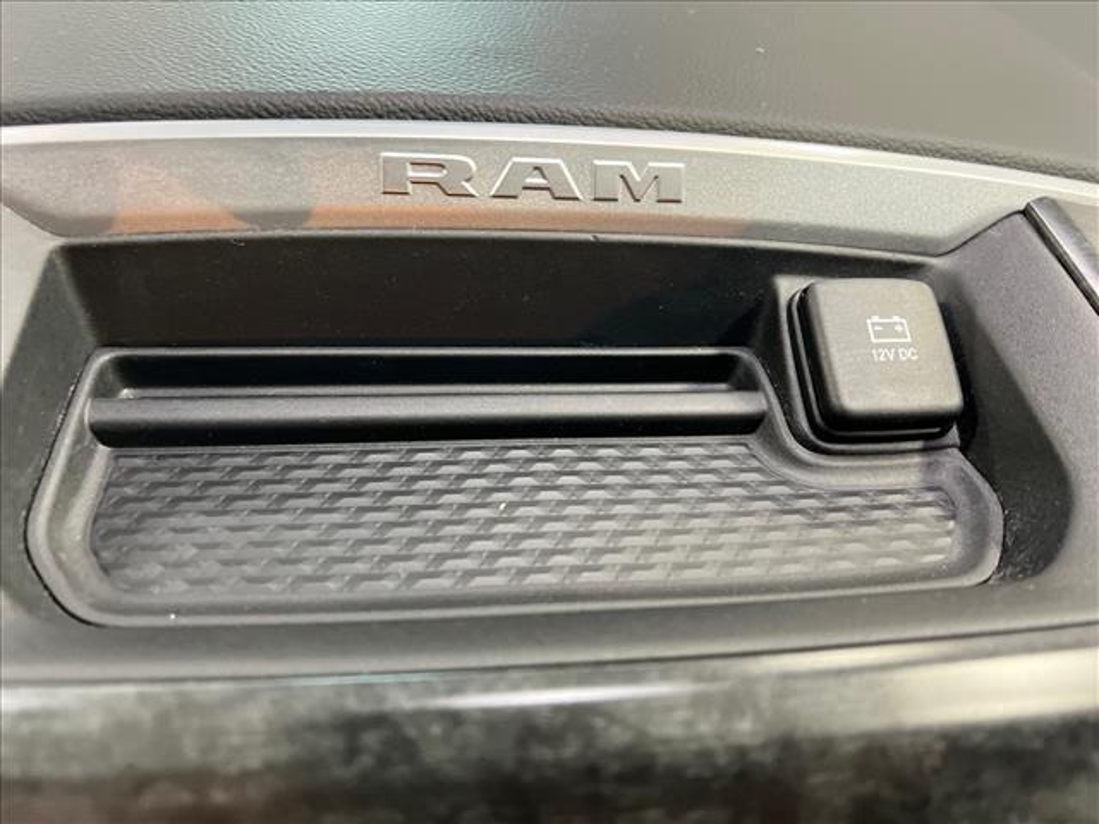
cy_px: 412
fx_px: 825
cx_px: 550
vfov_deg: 53.1
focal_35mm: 26
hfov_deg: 67.3
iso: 500
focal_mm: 5.7
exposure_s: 1/40
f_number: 1.5
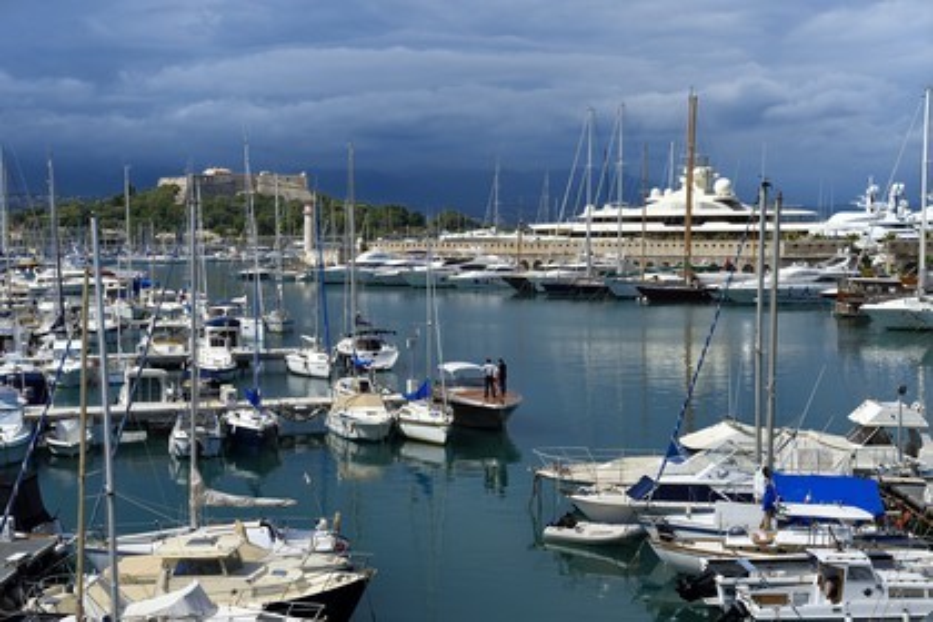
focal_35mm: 58
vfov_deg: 23.4
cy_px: 311
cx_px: 466
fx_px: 1503
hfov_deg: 34.5
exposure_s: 1/320
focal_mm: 58
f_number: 13
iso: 200
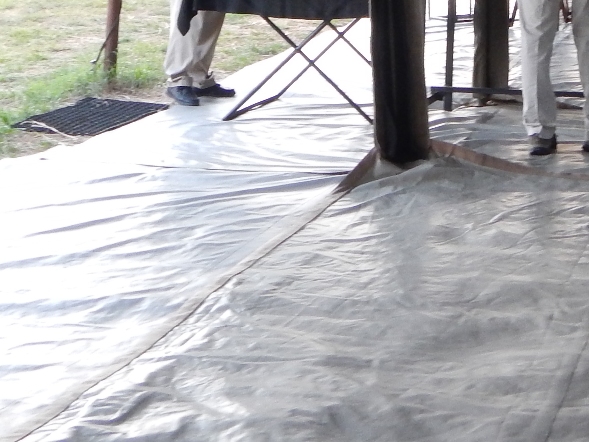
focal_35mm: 92
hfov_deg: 21.3
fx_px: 1566
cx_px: 367
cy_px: -263
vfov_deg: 14.7
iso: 200
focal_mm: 5
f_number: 3.9
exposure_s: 1/30
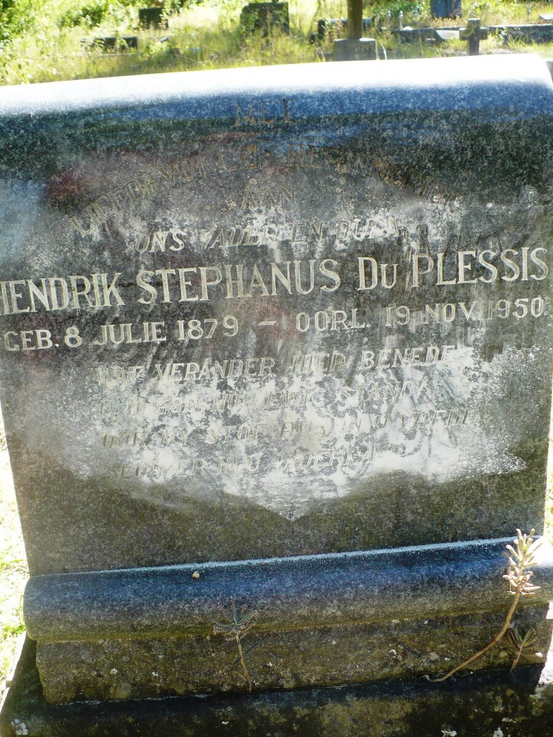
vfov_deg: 50.1
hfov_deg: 38.7
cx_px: 276
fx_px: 788
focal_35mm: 37
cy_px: 368
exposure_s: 1/125
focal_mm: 6.1
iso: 100
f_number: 2.8
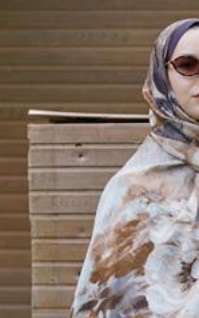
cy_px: 251
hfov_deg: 6.3
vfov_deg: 10.0
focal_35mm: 209
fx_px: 1811
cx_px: 204
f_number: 4
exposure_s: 1/100
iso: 200
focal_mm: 105
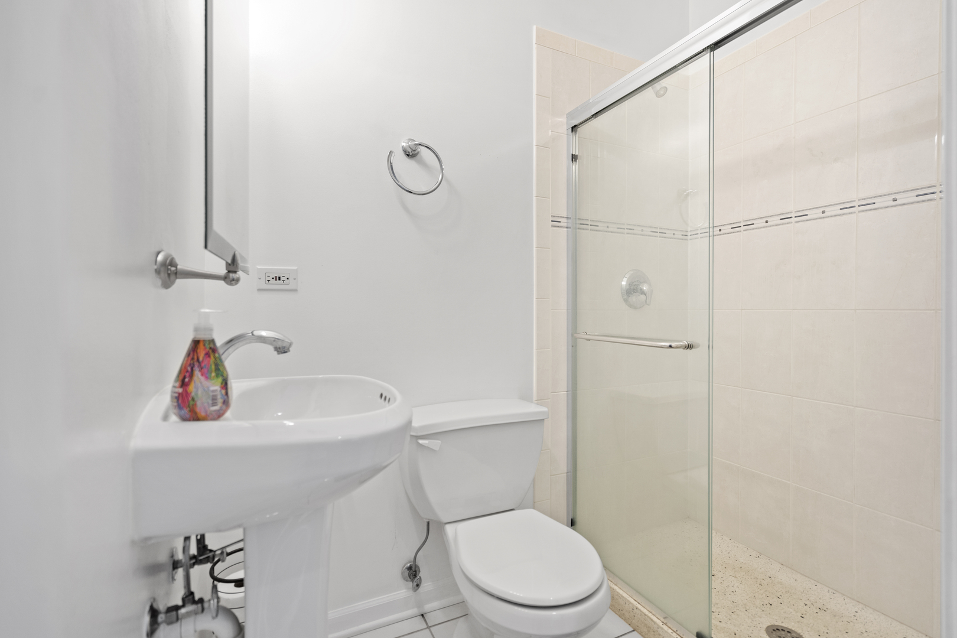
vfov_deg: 73.7
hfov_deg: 96.7
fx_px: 425
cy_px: 319
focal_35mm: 16
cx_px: 478
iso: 640
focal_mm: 16
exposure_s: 1/25
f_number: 4
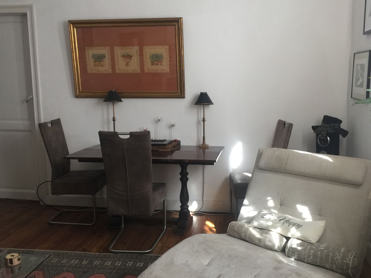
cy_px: 142
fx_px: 375
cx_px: 195
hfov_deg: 52.6
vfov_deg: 40.7
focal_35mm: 35
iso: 50
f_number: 2.2
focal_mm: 4.15
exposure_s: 1/33
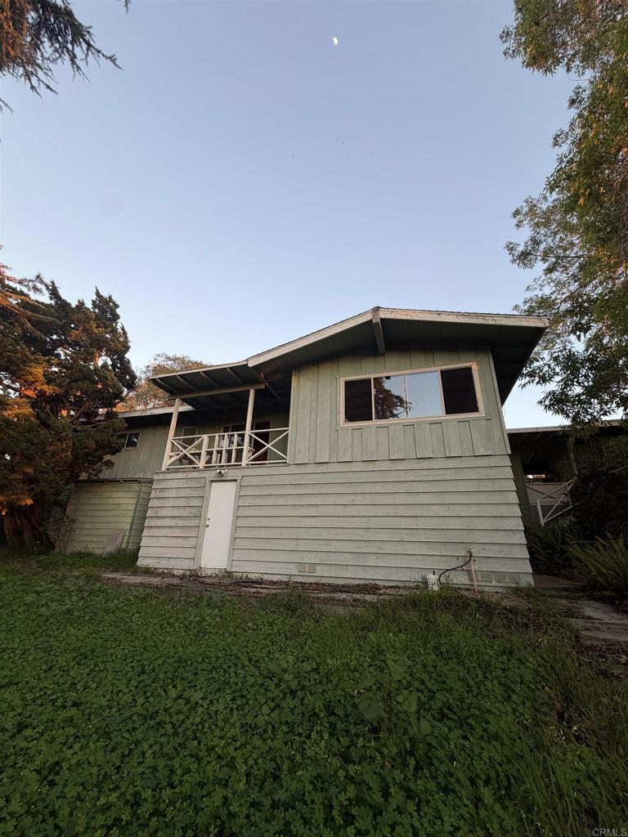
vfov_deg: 102.1
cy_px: 418
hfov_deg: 85.7
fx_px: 339
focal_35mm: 14
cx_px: 314
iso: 80
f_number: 2.2
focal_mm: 2.22
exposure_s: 1/121
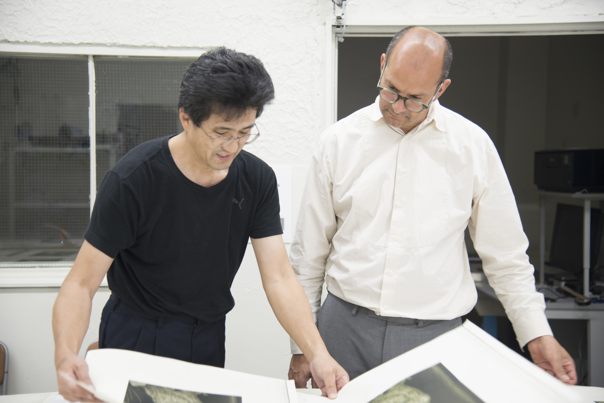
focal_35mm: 55
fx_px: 923
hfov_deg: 36.2
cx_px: 302
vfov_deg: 24.6
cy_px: 202
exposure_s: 1/30
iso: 400
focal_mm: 55
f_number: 4
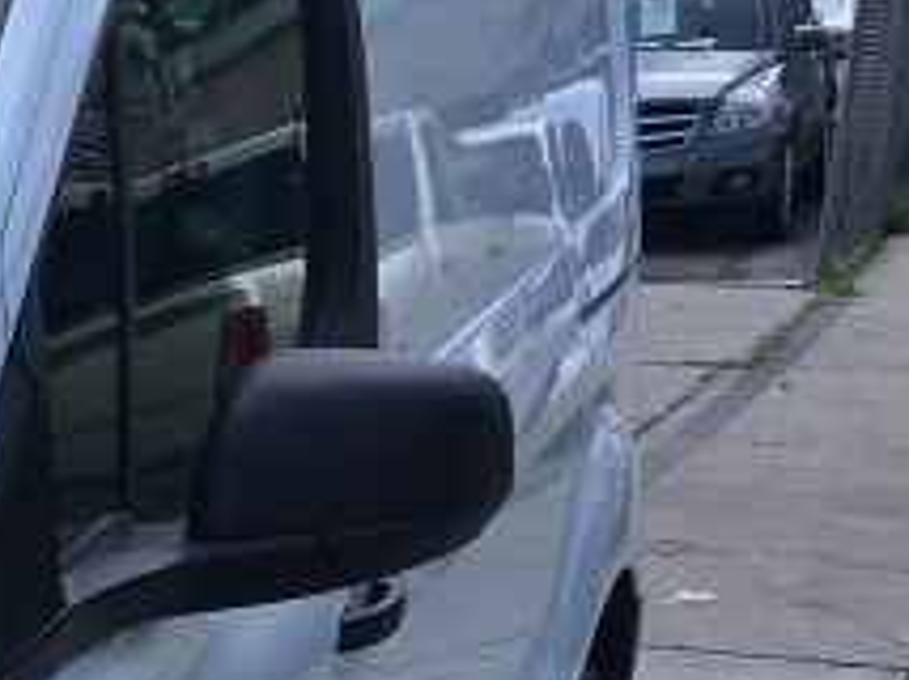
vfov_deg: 10.3
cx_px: -947
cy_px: 1046
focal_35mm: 139
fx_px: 3646
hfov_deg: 12.4
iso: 25
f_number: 2.2
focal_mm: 4.15
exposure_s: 1/1603
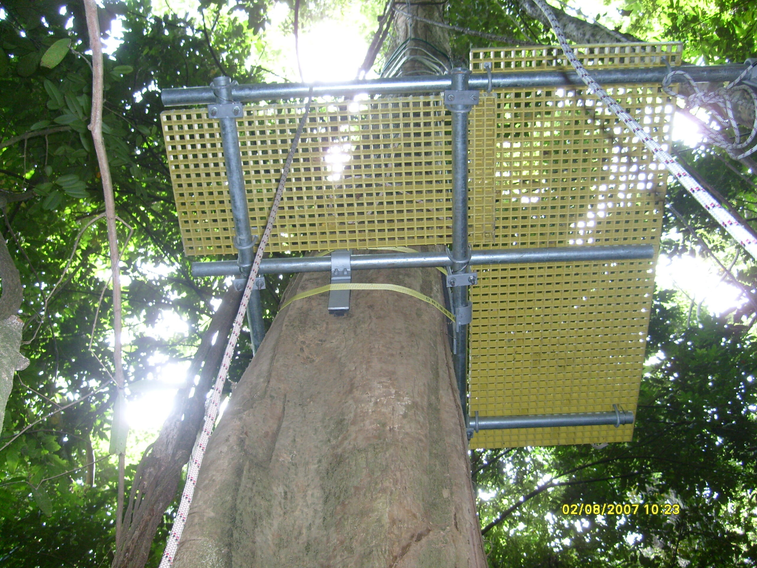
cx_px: 378
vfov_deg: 40.7
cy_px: 284
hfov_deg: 52.6
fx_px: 765
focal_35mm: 35
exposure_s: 1/45
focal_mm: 5.8
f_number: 2.8
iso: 100
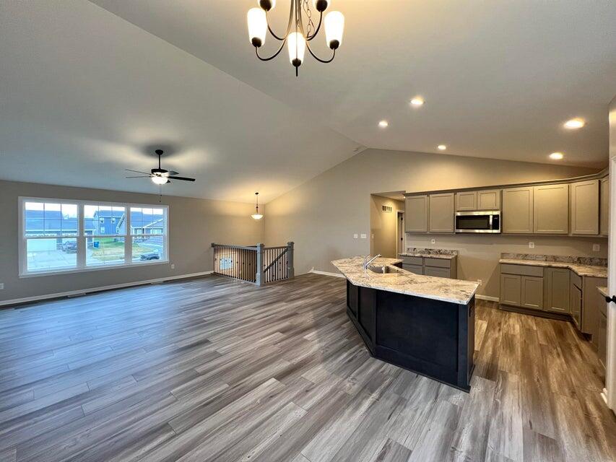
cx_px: 308
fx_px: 231
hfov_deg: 106.2
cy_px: 231
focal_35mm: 13
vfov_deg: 89.9
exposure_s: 1/60
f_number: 1.8
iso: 160
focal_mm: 1.57
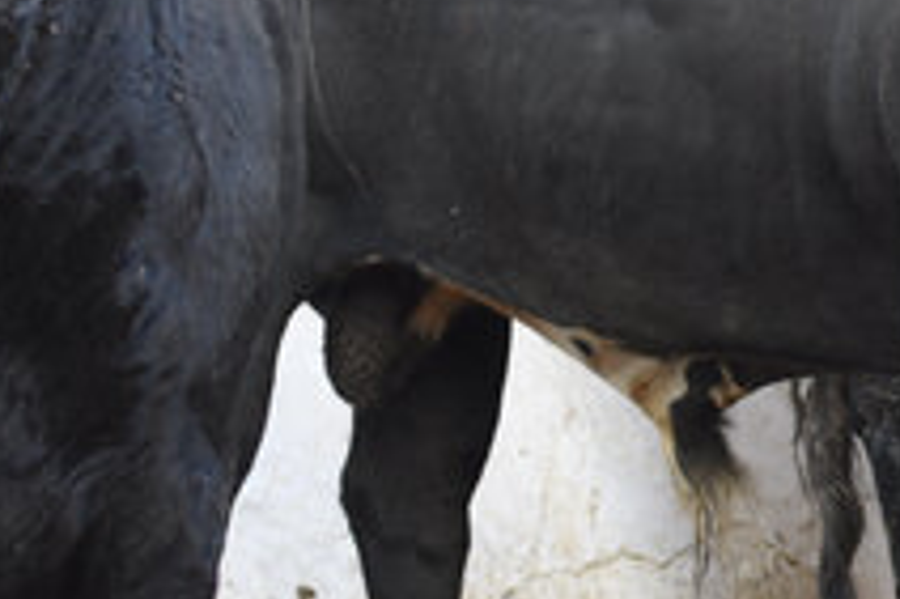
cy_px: 36
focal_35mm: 397
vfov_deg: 3.5
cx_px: 1707
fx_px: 9917
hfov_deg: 5.1
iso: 200
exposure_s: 1/100
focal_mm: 70
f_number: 5
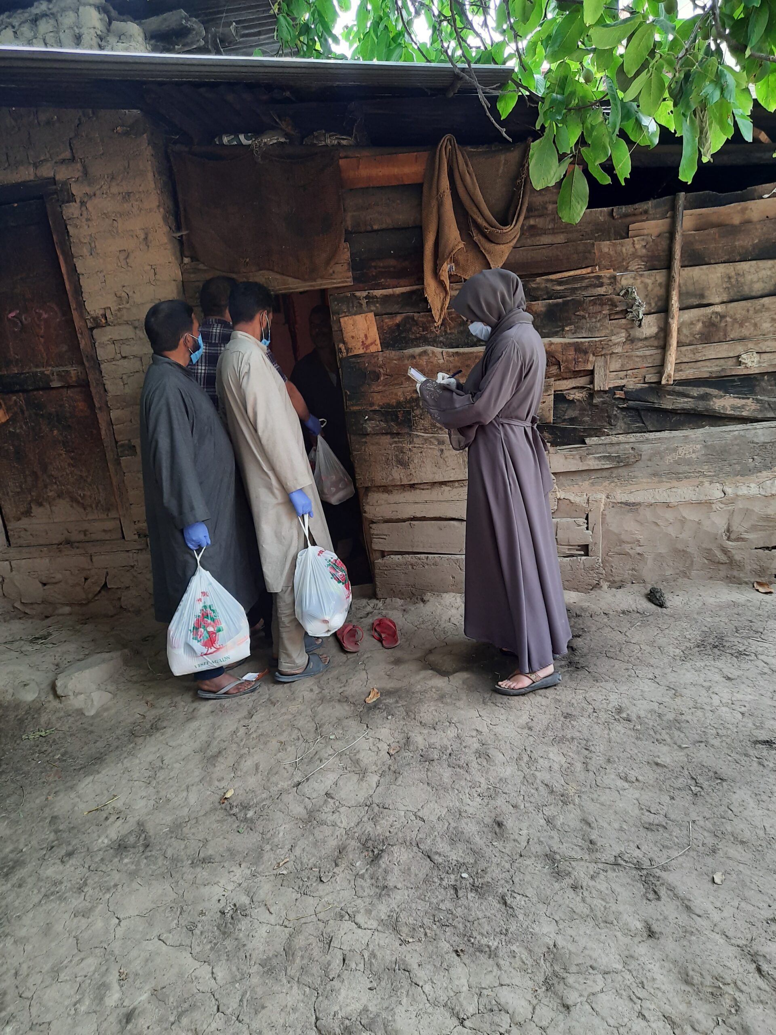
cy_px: 518
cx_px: 388
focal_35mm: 25
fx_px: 747
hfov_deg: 54.9
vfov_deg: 69.4
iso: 160
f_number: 2
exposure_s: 1/50
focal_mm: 4.6
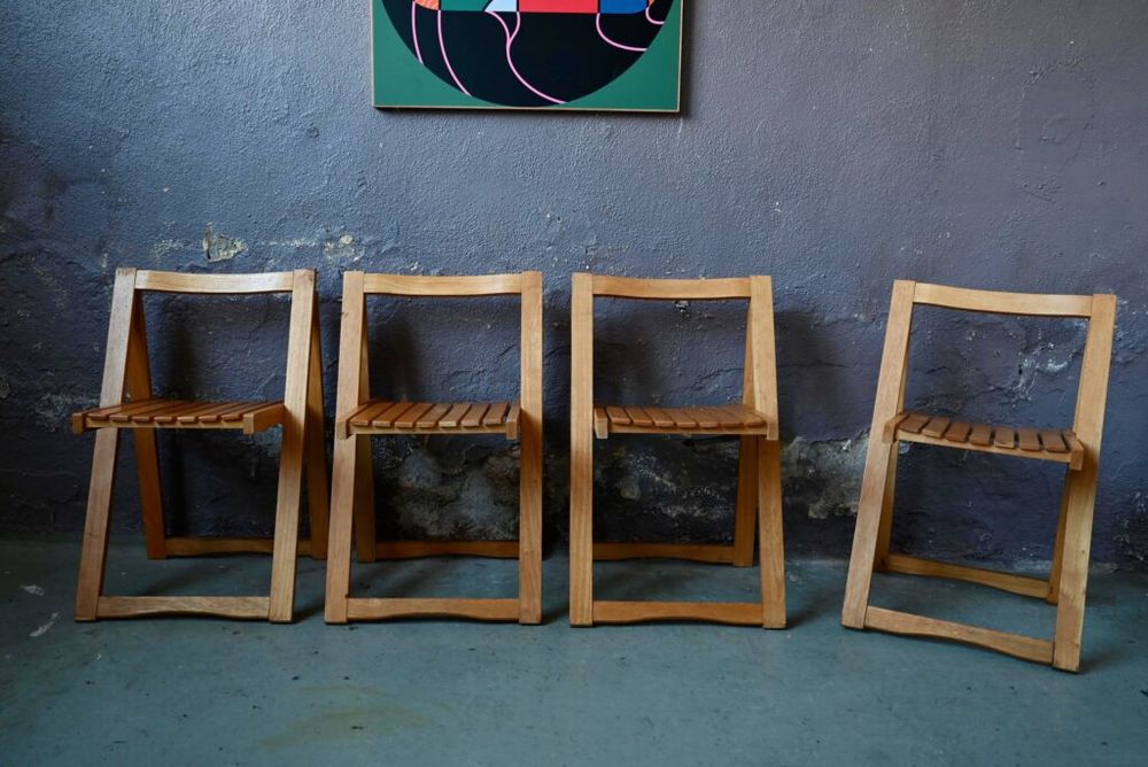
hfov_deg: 57.9
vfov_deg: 40.6
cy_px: 384
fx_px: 1037
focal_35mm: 32
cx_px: 574
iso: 400
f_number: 4
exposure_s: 1/40
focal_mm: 32.5
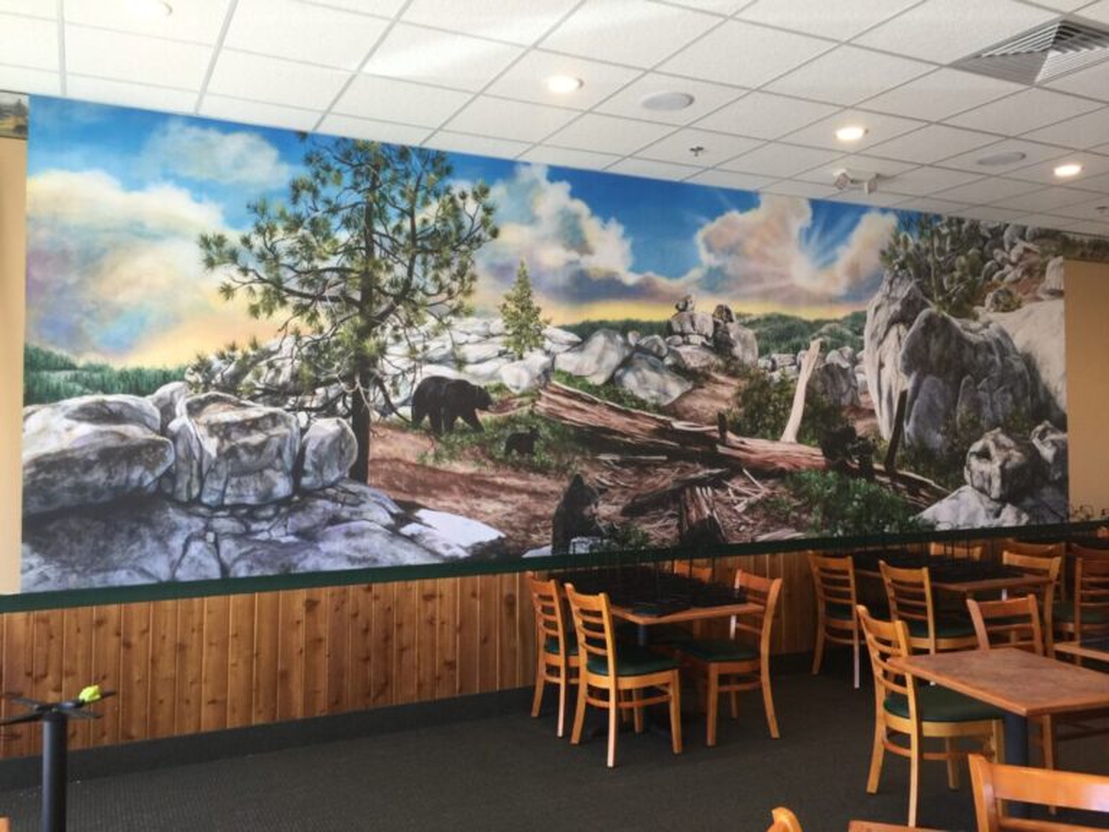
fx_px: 929
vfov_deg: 48.2
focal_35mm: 29
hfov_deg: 61.7
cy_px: 416
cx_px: 554
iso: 40
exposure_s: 1/30
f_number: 2.2
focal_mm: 4.15
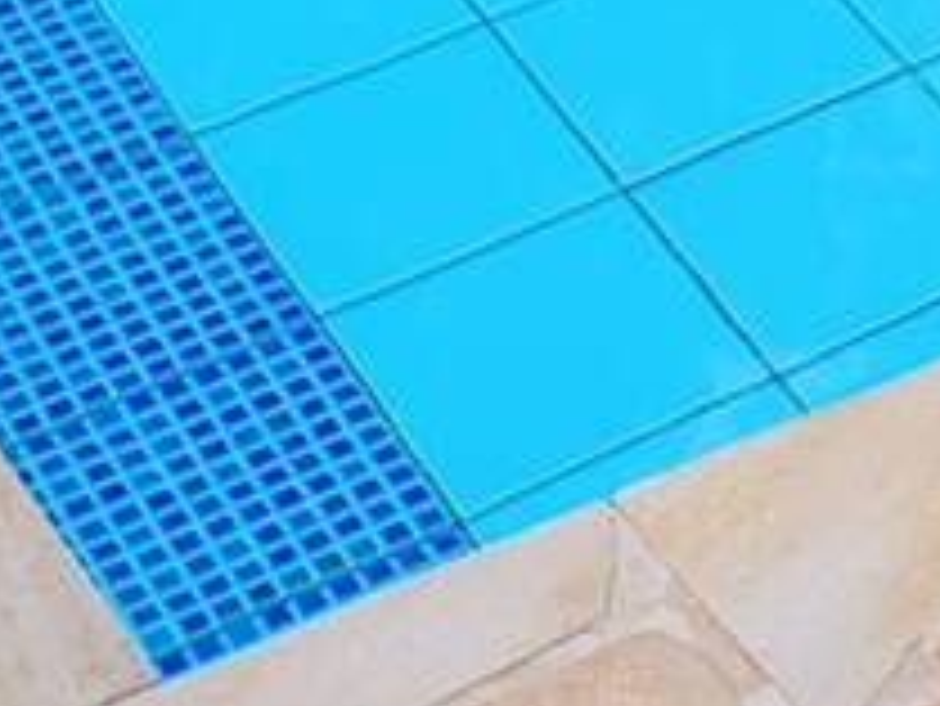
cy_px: -1542
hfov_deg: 10.5
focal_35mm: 179
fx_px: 4864
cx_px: 1529
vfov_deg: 7.2
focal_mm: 5.4
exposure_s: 1/231
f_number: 1.8
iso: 40
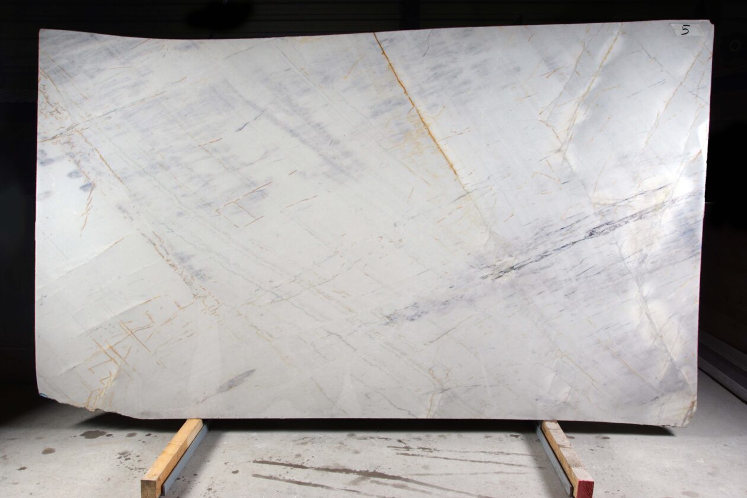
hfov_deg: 57.2
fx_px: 685
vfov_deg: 40.0
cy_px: 249
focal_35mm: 33
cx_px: 374
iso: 100
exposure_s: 1/160
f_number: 8
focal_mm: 22
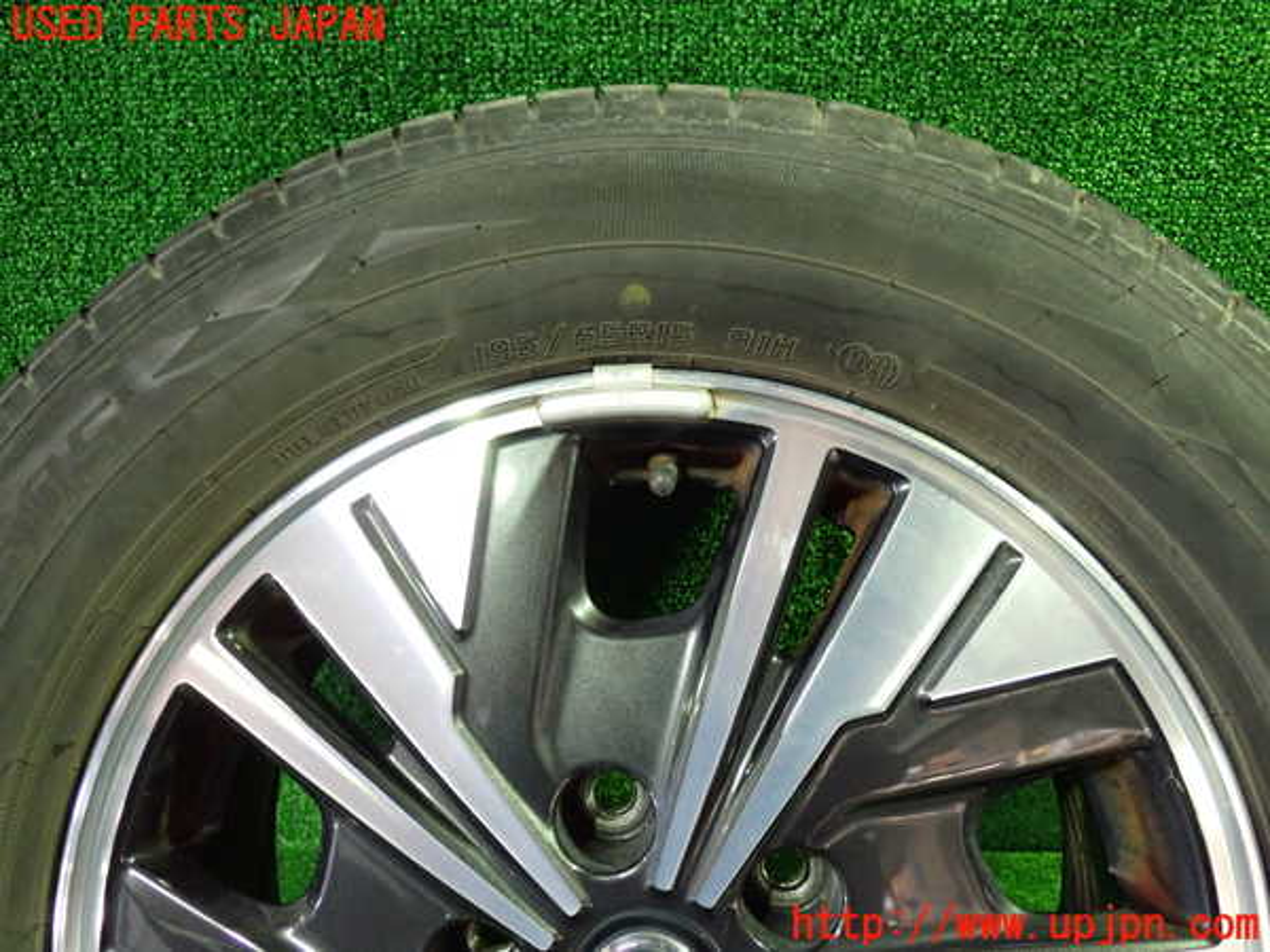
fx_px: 1101
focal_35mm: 30
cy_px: 476
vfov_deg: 46.8
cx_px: 635
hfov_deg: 60.0
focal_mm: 5.4
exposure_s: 1/30
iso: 640
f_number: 2.3
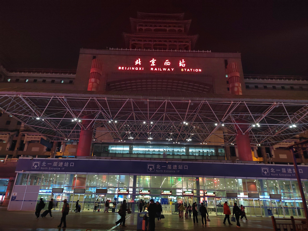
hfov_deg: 73.9
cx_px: 154
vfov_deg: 58.9
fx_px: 205
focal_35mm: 23
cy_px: 116
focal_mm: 5.52
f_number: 1.9
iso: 3397
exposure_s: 1/50
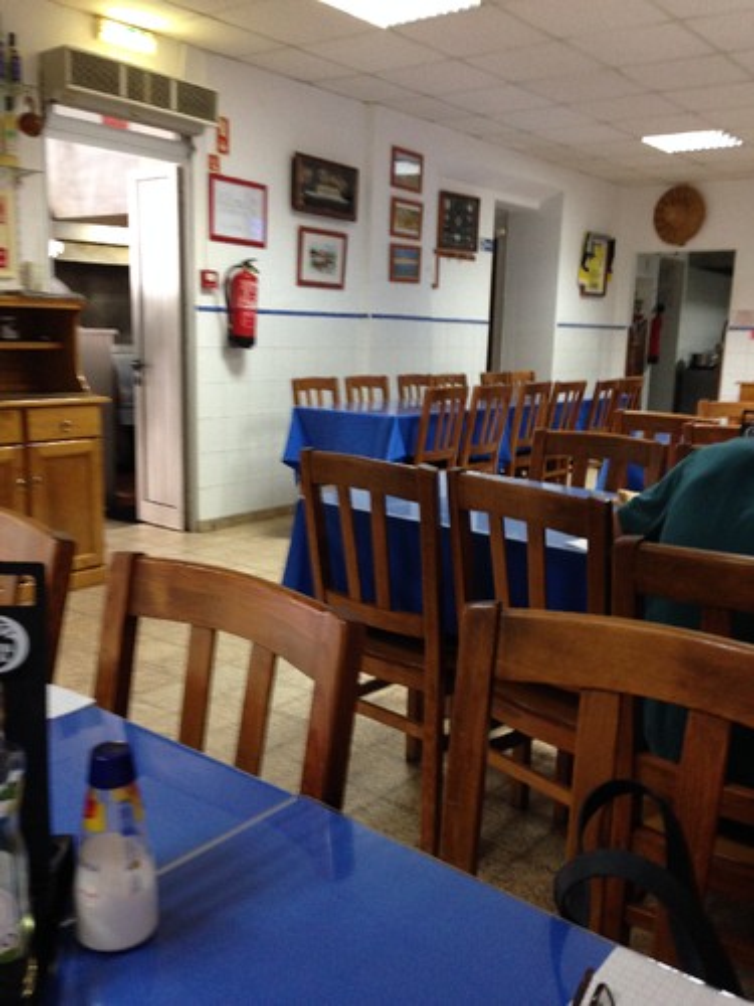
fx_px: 958
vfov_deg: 55.4
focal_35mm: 33
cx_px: 377
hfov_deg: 42.9
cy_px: 503
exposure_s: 1/20
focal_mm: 4.12
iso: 200
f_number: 2.4
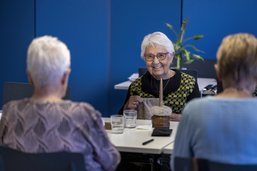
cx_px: 128
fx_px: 785
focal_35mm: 110
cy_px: 86
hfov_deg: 18.6
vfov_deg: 12.5
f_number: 2.8
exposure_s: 1/160
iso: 1000
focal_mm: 110
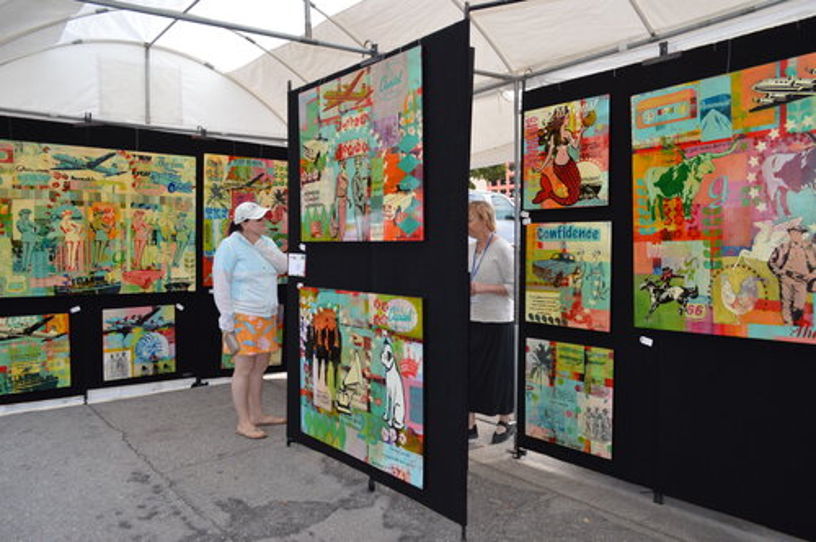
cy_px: 271
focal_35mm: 27
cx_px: 408
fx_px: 611
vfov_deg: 47.8
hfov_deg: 67.4
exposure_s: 1/200
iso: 100
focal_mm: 18
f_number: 4.5
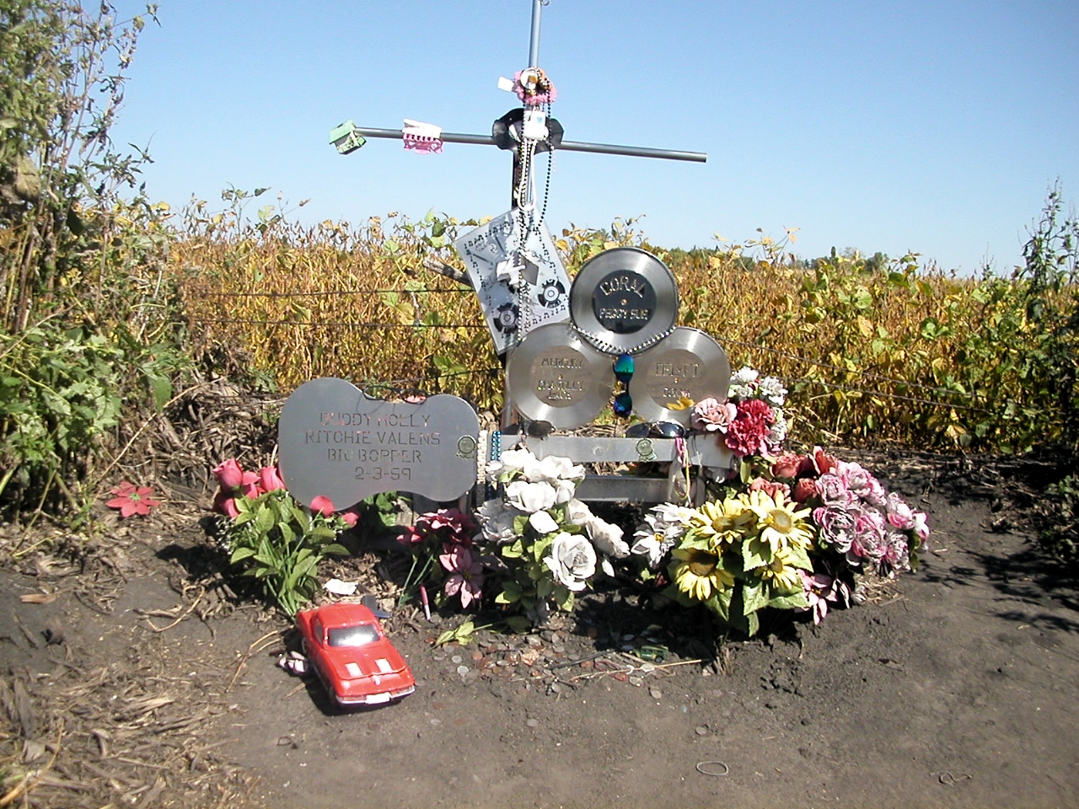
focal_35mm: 37
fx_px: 1153
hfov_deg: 50.1
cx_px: 540
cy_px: 404
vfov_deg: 38.7
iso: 100
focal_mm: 5.6
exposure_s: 1/1316
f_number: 2.7
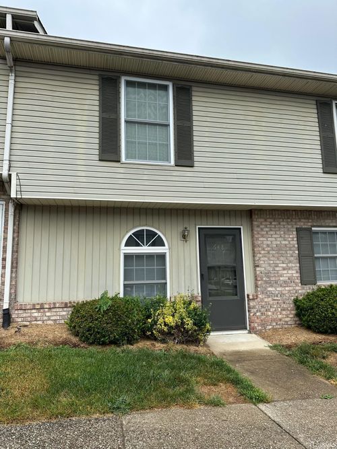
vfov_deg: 71.6
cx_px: 168
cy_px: 224
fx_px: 312
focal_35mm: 24
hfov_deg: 56.8
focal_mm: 6.86
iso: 80
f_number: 1.78
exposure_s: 1/3058
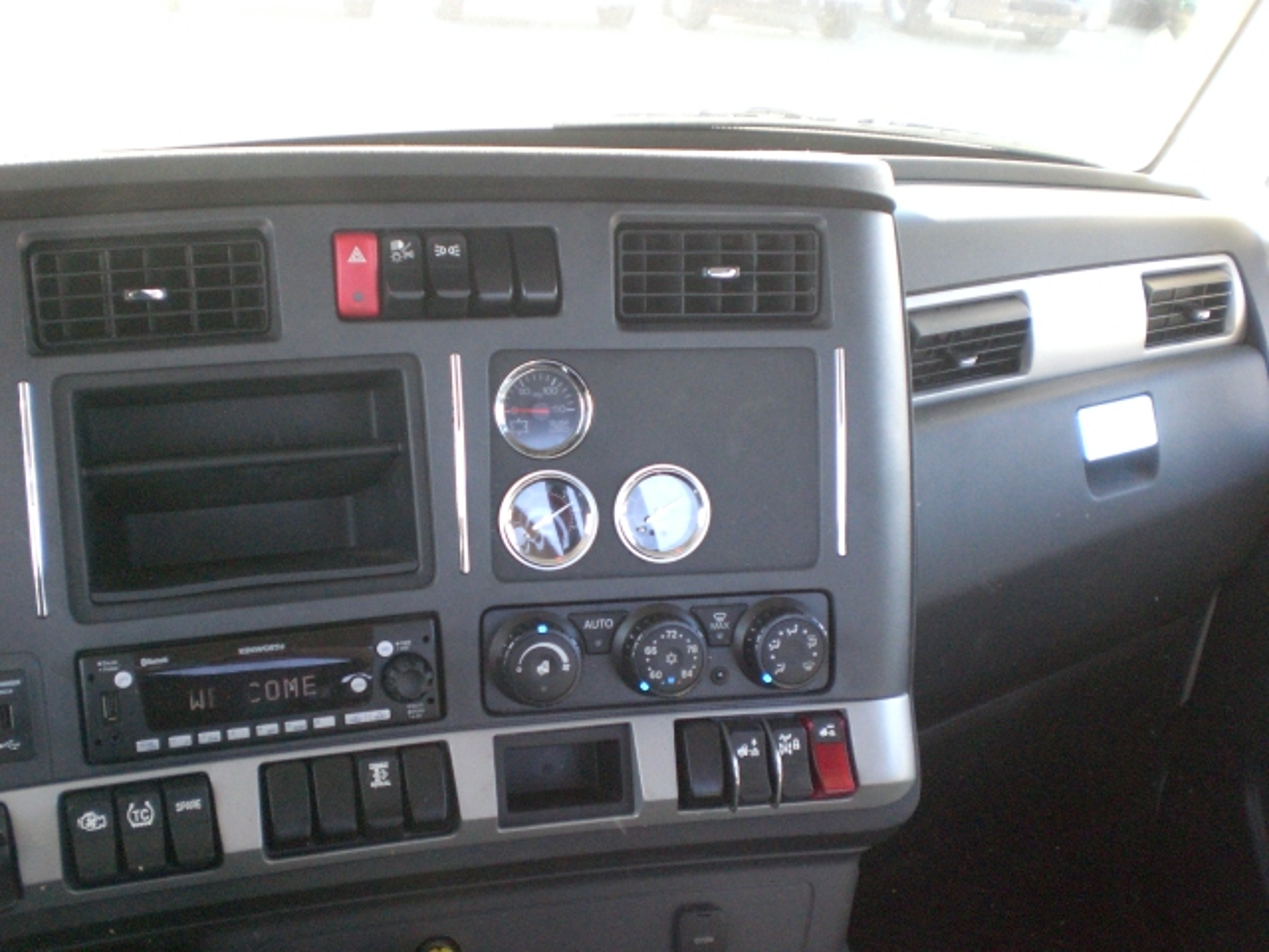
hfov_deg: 49.0
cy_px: 476
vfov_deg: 37.7
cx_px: 634
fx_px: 1393
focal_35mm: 38
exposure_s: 1/125
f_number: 3.1
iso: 400
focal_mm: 6.3
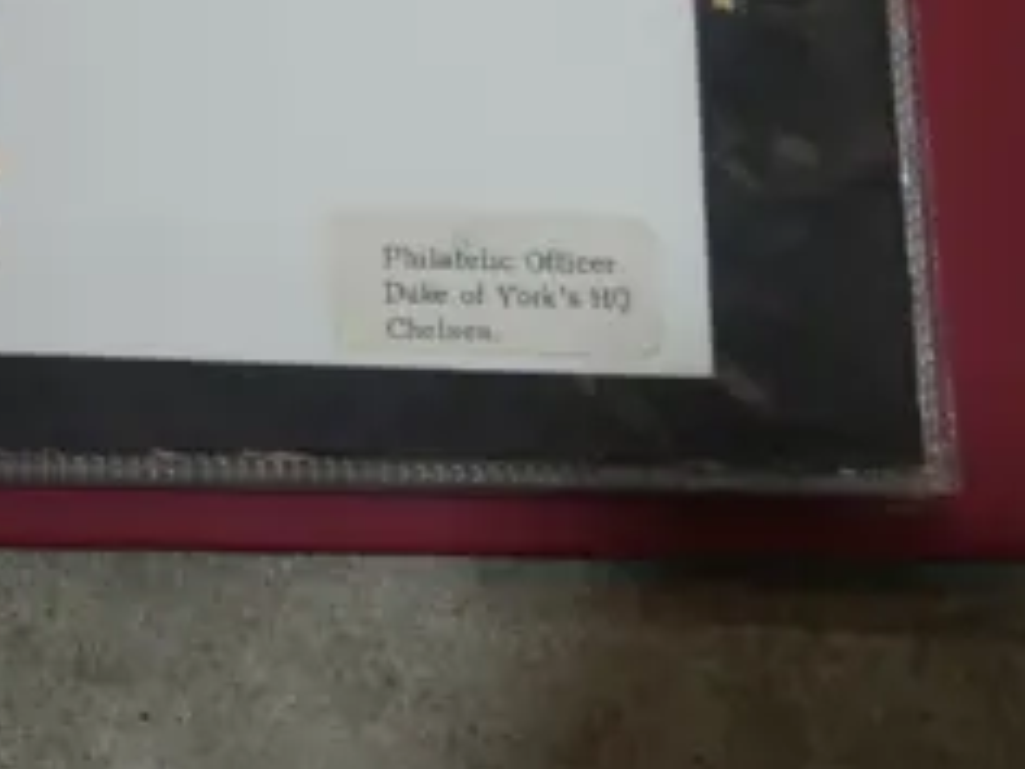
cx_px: -903
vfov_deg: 8.7
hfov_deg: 11.1
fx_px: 4886
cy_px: -558
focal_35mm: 165
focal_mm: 19
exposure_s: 1/100
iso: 200
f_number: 4.1
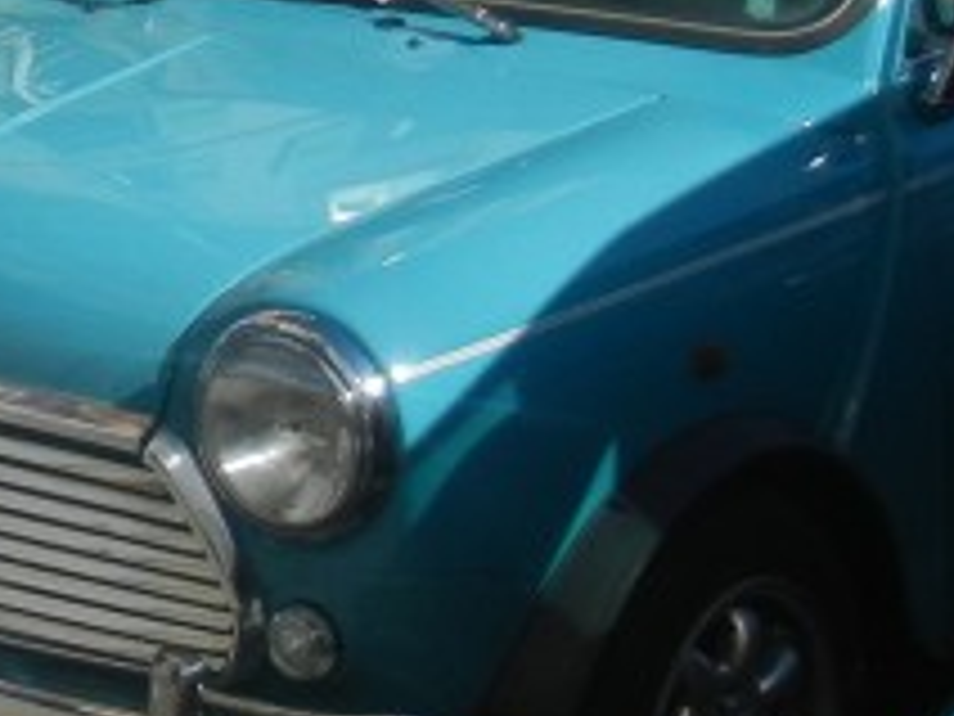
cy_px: -14
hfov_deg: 12.7
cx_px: -626
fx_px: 3996
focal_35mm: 145
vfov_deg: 10.1
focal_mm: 5.4
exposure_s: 1/548
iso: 160
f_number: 7
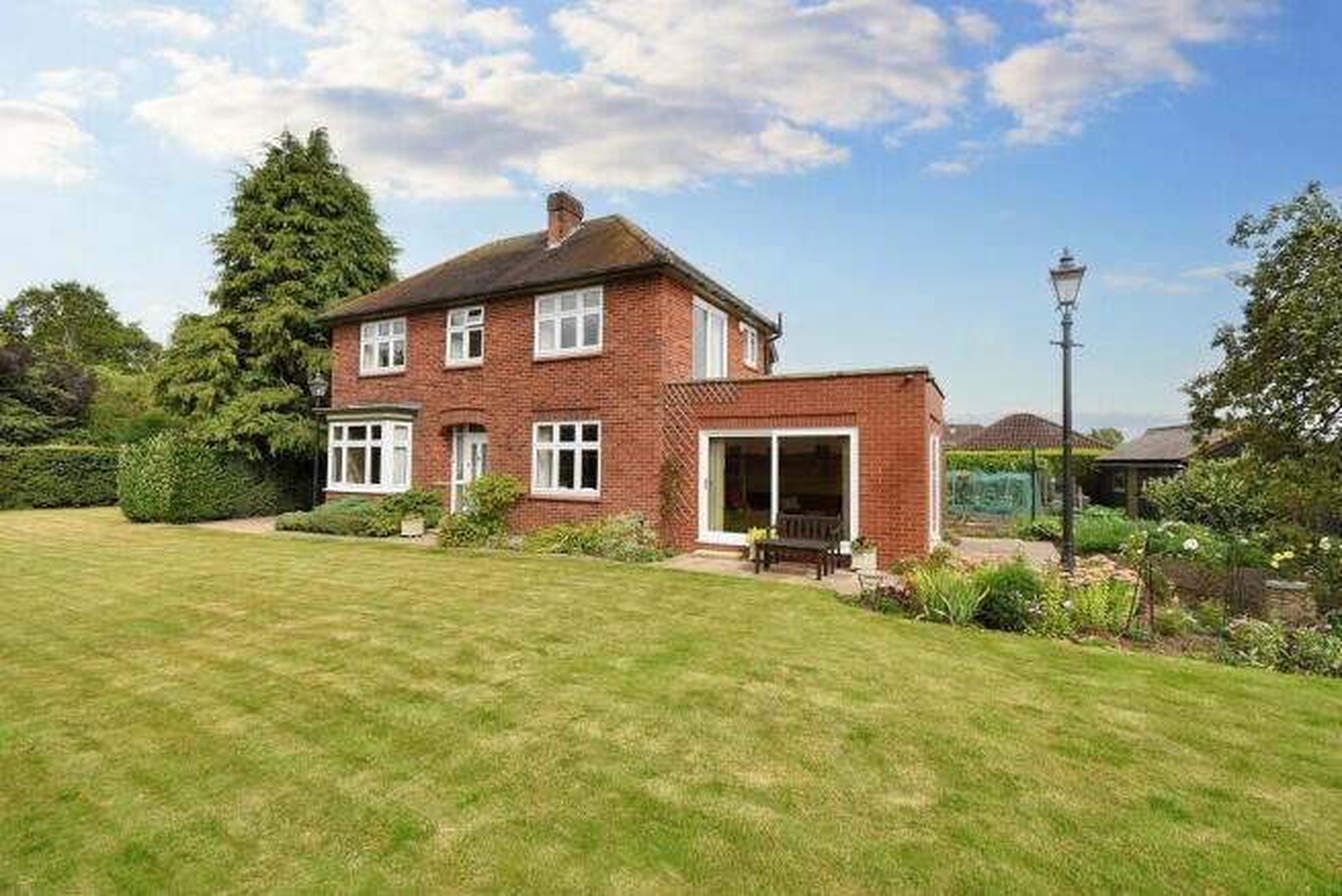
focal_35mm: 15
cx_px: 671
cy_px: 448
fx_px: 559
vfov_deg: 77.4
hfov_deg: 100.4
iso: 100
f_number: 8
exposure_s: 1/250
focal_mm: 10
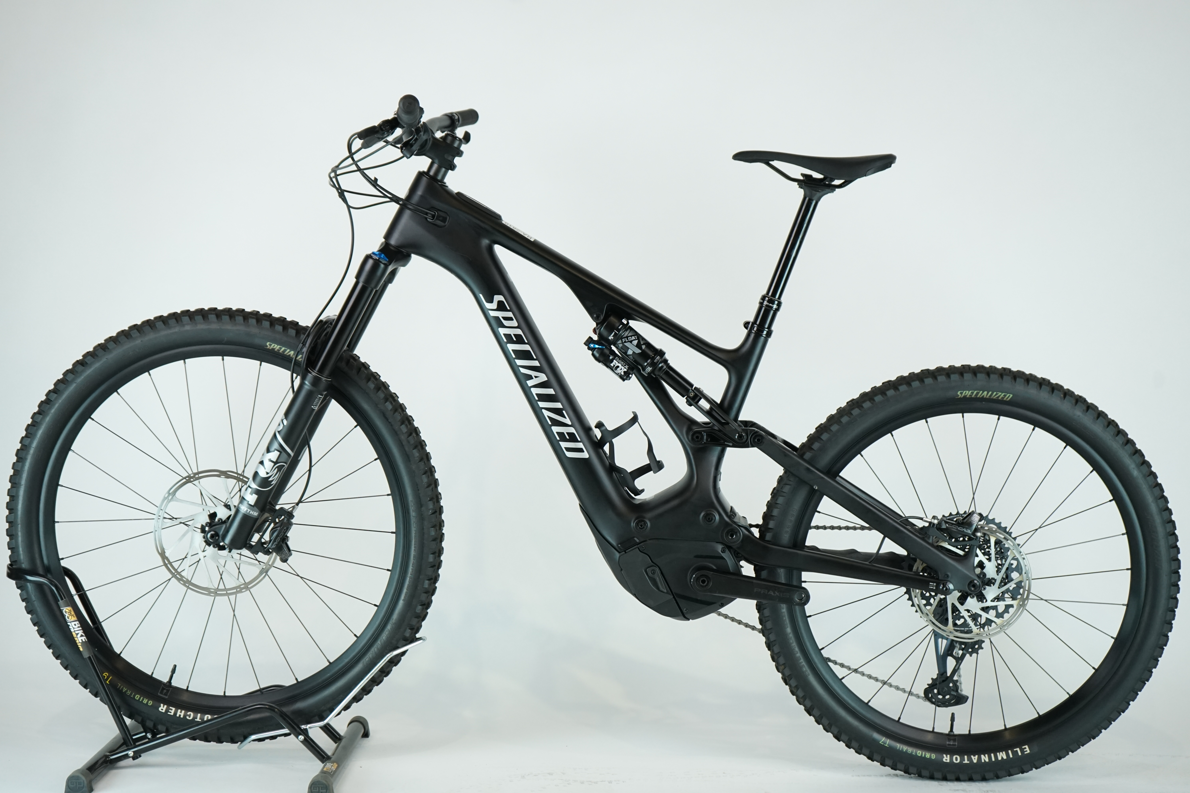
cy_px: 396
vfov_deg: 24.2
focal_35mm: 56
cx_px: 595
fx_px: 1851
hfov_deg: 35.6
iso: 1250
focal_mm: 56
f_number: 5.6
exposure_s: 1/200
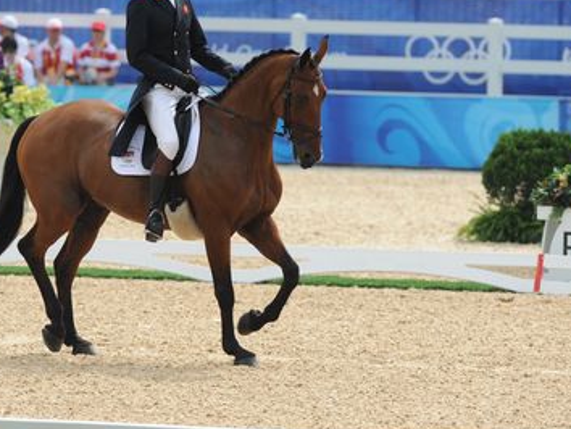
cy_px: 197
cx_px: 131
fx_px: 8600
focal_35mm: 521
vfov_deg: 2.9
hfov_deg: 3.8
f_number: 5
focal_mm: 300
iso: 640
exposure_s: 1/3200
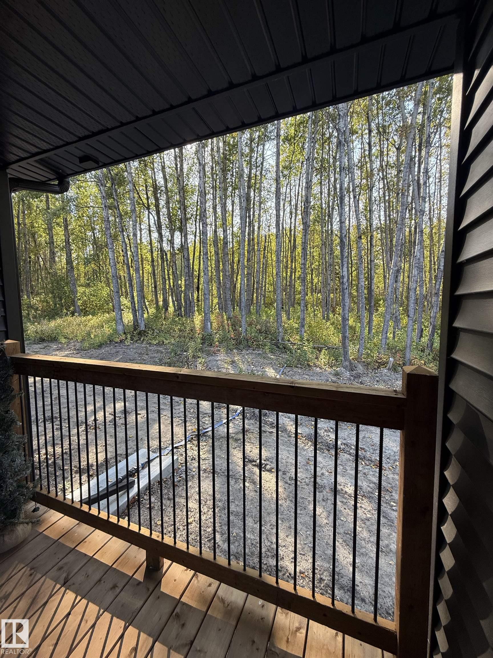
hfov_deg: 85.7
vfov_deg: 102.1
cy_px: 329
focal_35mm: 14
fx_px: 266
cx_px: 246
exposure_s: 1/246
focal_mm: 2.22
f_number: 2.2
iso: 64
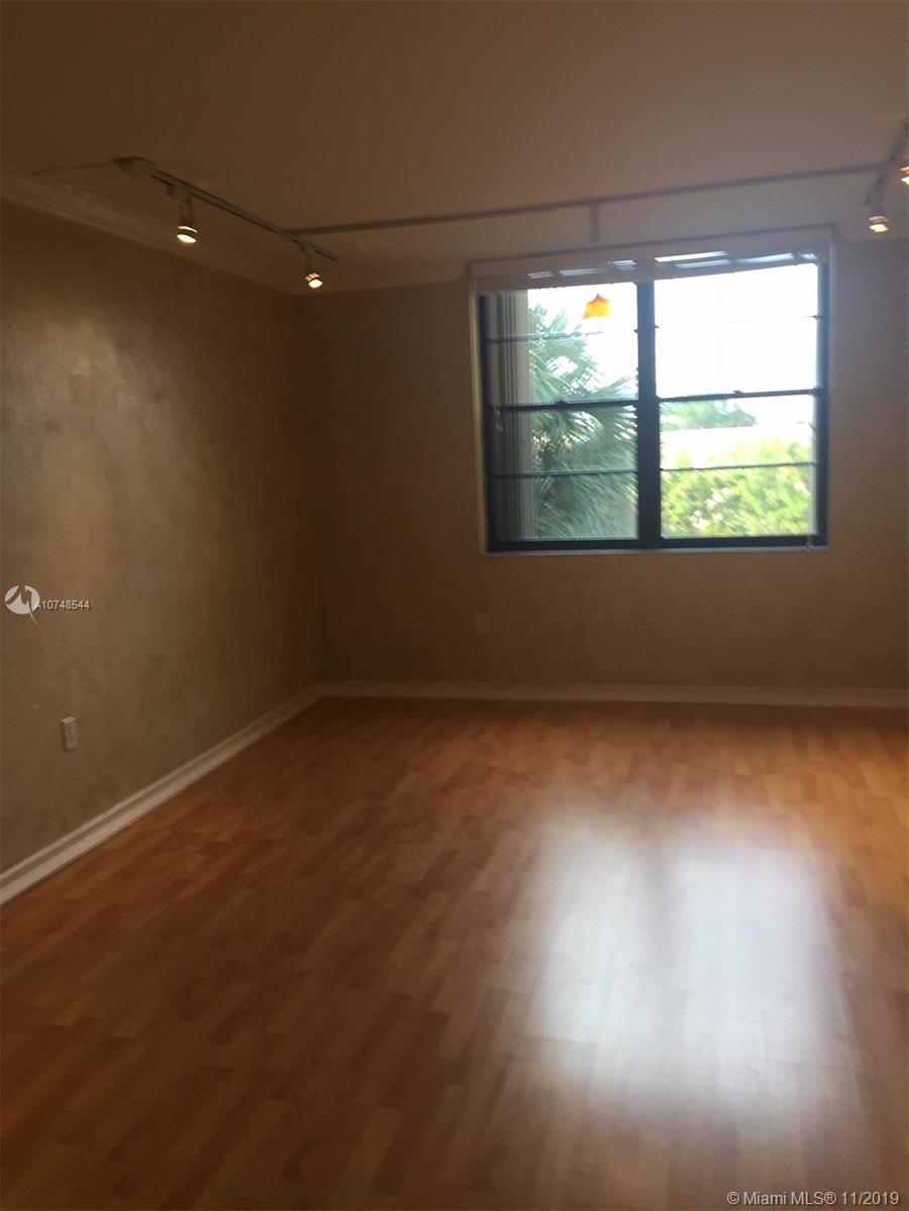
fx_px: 1015
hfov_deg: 48.2
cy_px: 606
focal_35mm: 29
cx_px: 454
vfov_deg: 61.7
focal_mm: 4.15
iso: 32
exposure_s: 1/40
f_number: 2.2
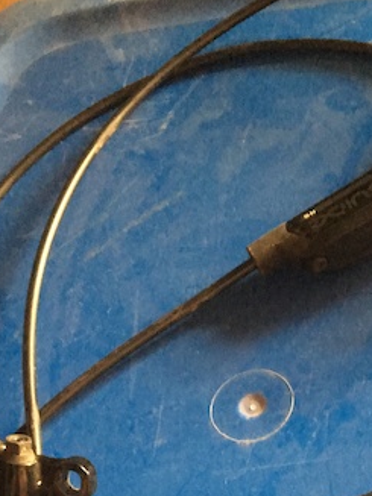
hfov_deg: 20.6
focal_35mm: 71
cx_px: 264
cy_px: 507
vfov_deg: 25.9
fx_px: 1018
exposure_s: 1/15
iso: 500
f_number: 2.2
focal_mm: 4.15
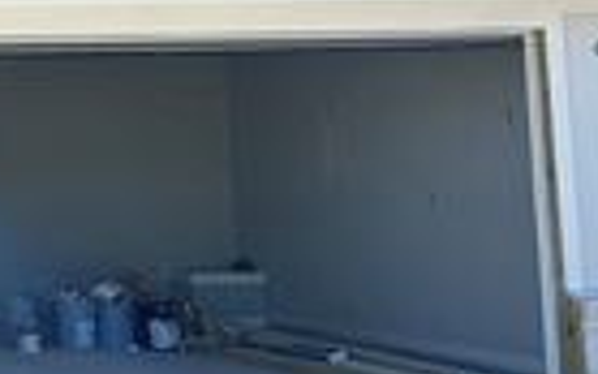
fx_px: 1614
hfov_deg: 17.6
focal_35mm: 99
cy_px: 2
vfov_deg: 13.1
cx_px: -422
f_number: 1.5
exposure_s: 1/1779
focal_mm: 5.7
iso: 50
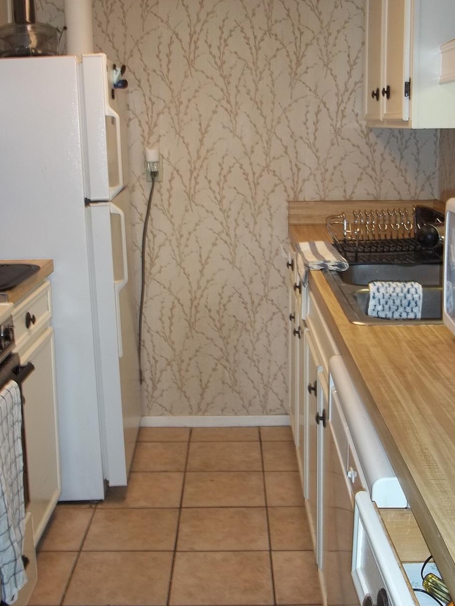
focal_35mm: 45
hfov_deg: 32.2
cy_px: 272
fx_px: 789
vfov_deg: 42.0
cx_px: 215
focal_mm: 6.5
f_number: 3.1
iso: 64
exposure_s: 1/30
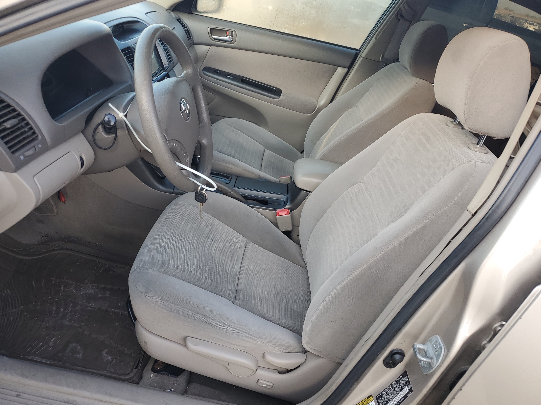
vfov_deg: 53.1
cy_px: 202
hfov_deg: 67.3
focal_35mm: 26
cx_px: 270
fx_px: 406
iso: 50
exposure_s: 1/152
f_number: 1.5
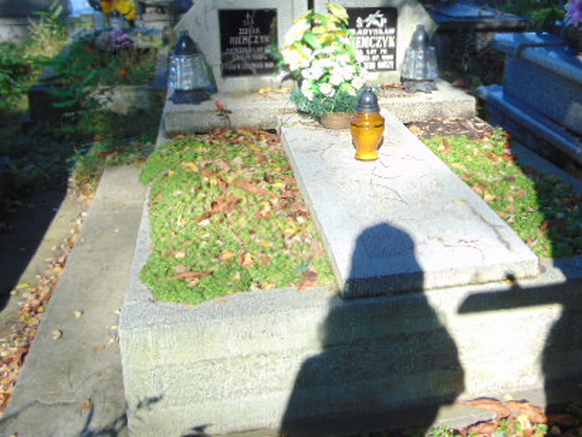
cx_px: 348
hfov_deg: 47.6
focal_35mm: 39
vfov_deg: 36.5
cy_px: 146
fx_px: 656
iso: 80
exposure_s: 1/320
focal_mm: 4.5
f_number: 3
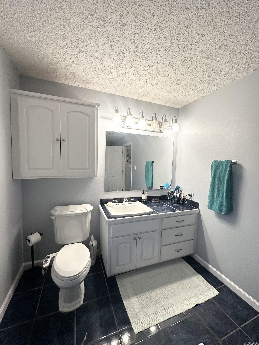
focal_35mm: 14
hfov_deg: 85.7
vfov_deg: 102.1
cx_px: 130
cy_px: 172
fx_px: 140
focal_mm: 2.22
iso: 160
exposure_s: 1/120
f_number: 2.2
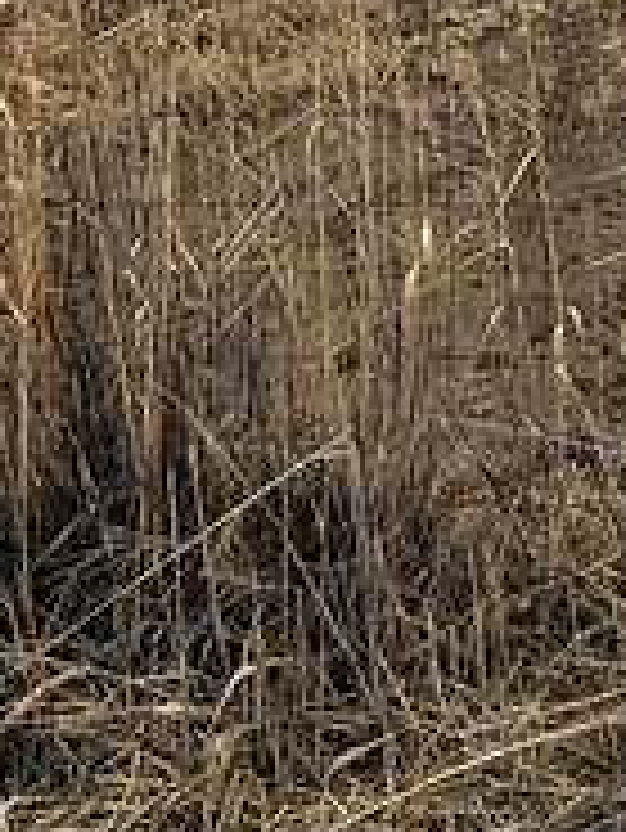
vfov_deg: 23.6
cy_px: -522
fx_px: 1397
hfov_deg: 23.0
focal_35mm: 58
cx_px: 766
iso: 50
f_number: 2.2
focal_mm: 2.22
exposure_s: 1/1497
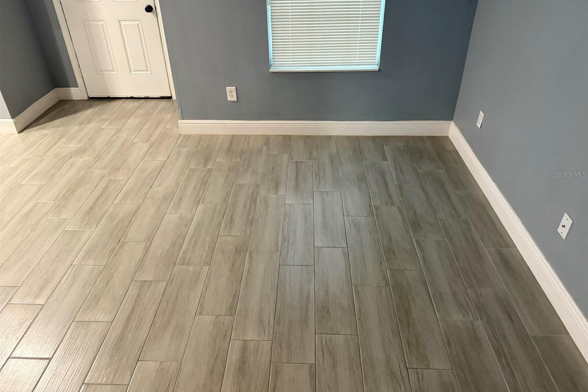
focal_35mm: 25
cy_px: 174
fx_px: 408
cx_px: 294
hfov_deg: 71.5
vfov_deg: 51.2
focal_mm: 6.76
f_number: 1.78
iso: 500
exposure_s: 1/60
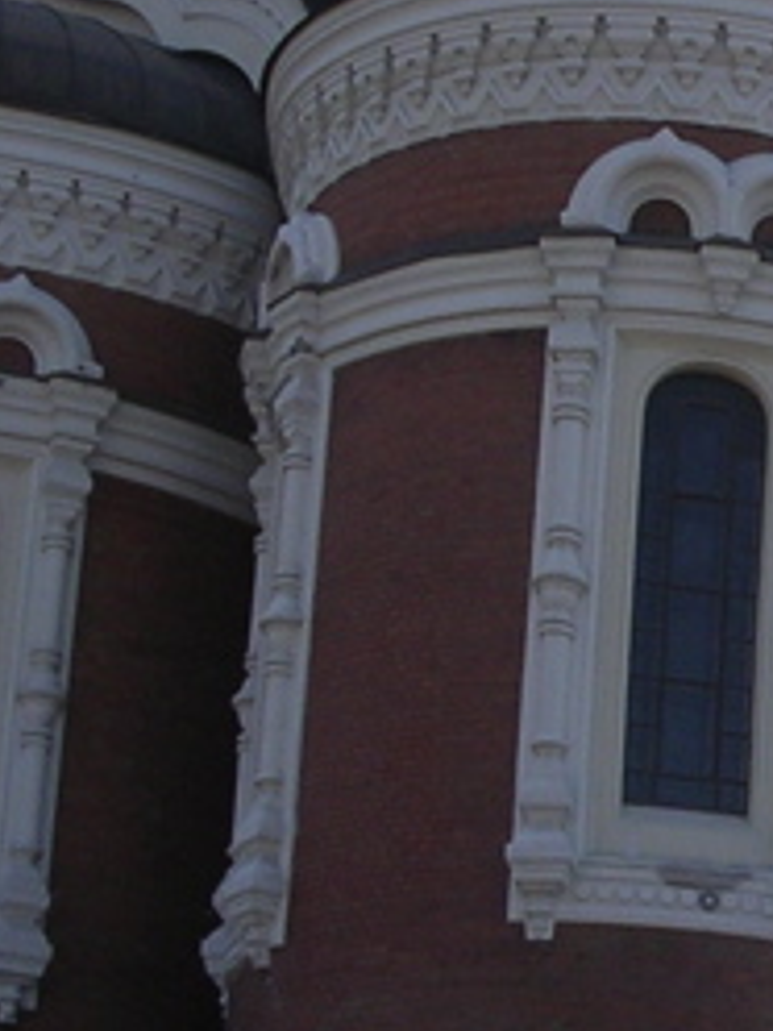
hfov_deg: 10.4
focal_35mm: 138
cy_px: 707
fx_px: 4109
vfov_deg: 14.3
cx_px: 1091
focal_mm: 5.8
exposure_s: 1/243
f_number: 5.6
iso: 100
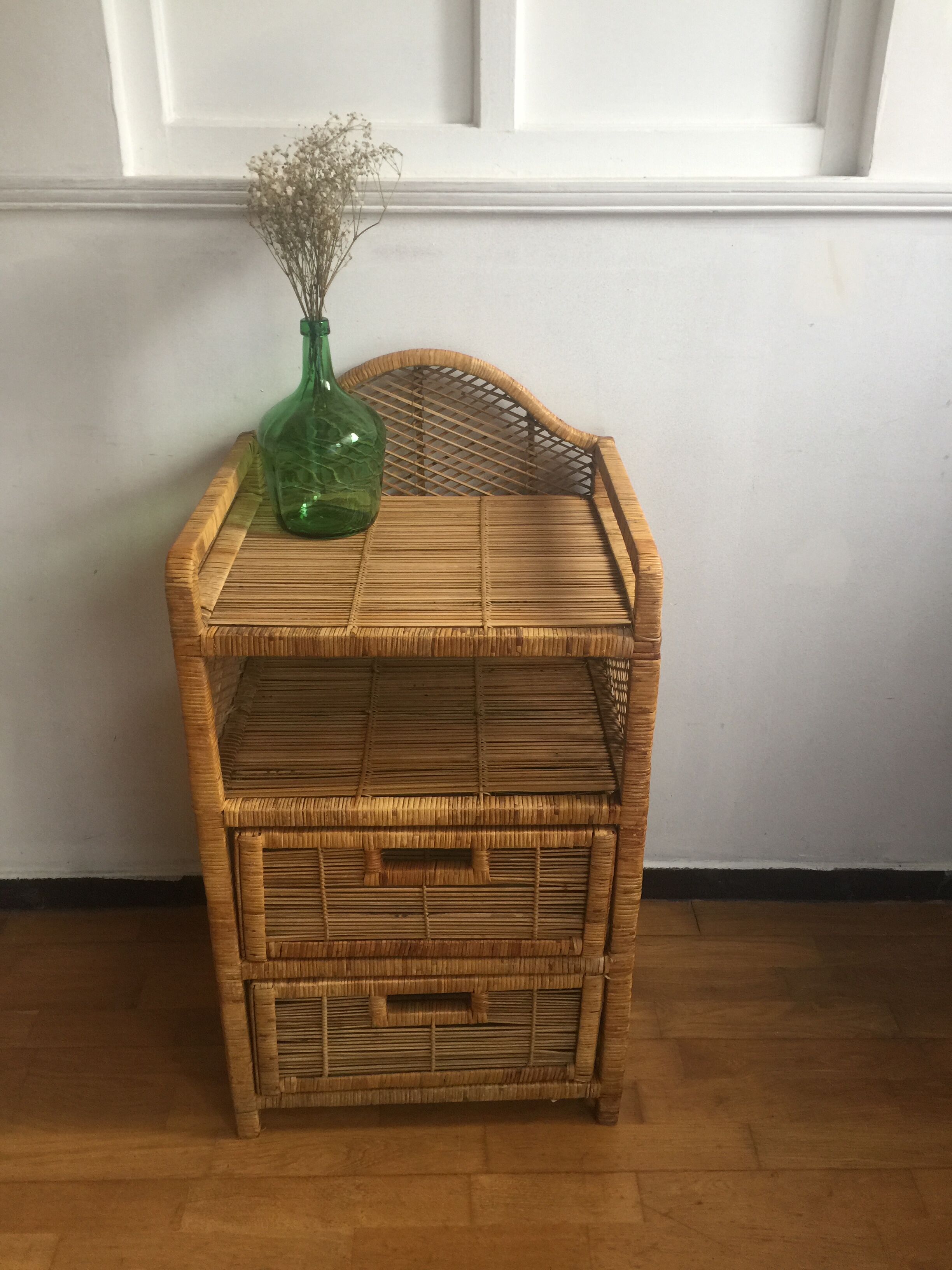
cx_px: 476
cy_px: 635
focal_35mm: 29
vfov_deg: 61.7
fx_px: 1063
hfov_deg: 48.2
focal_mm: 4.15
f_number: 2.2
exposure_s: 1/17
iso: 50
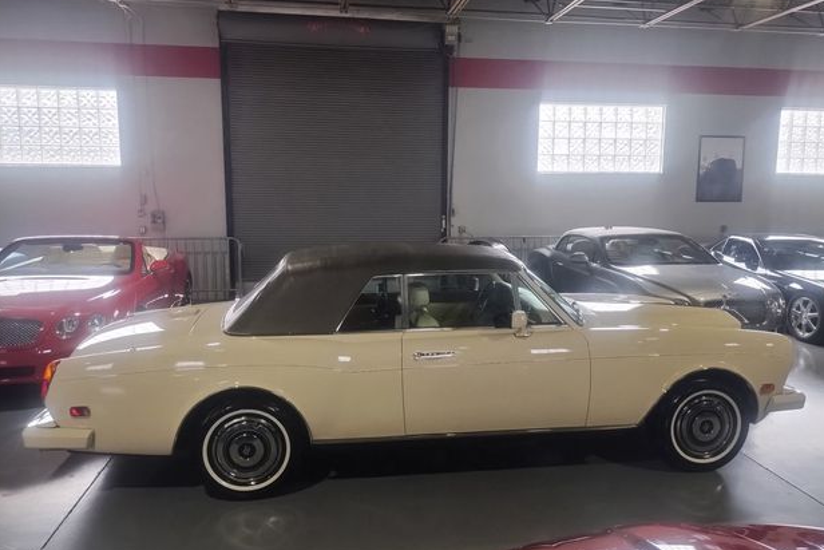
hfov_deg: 67.4
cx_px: 424
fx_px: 618
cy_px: 278
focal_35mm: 27
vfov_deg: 48.0
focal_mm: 4.71
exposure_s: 1/120
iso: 100
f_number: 1.7
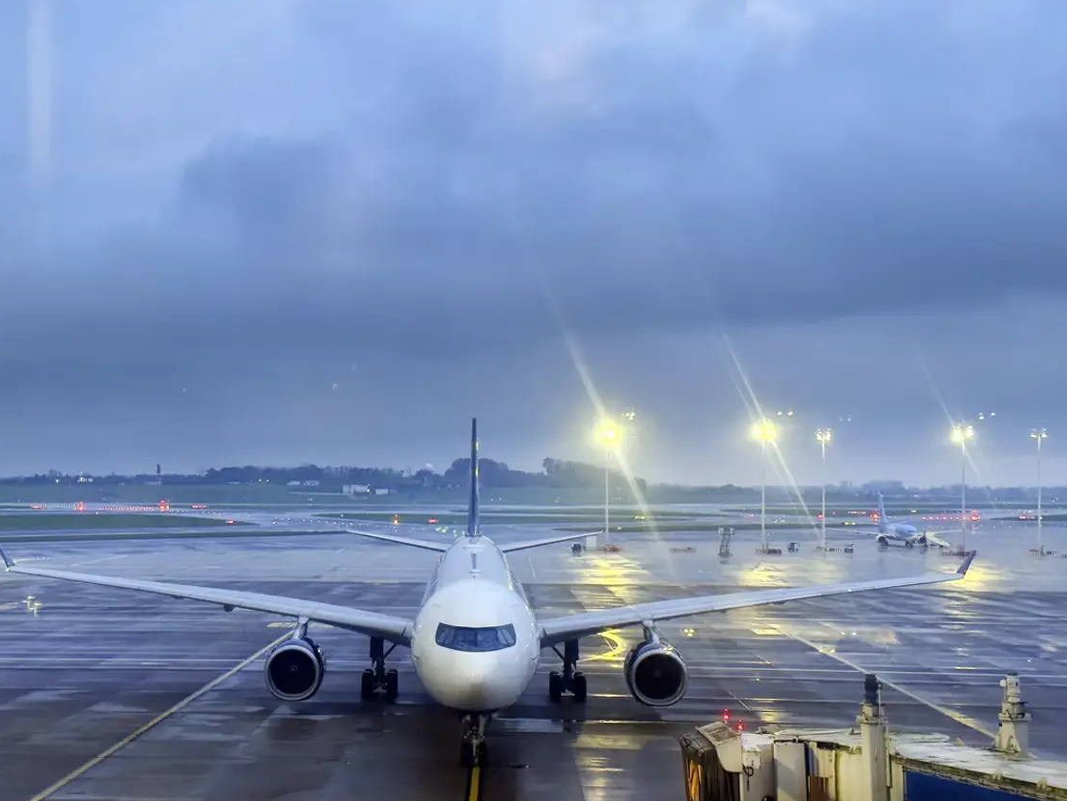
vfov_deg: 26.6
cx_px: 492
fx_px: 1695
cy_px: 402
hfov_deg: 34.9
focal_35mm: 55
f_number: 1.78
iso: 160
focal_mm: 6.86
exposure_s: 1/46
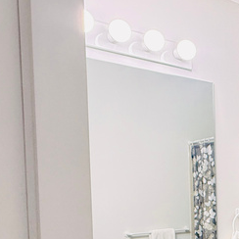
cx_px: 293
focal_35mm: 52
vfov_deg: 31.2
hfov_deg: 28.2
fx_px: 406
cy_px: 216
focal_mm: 2.22
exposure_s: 1/60
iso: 320
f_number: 2.2
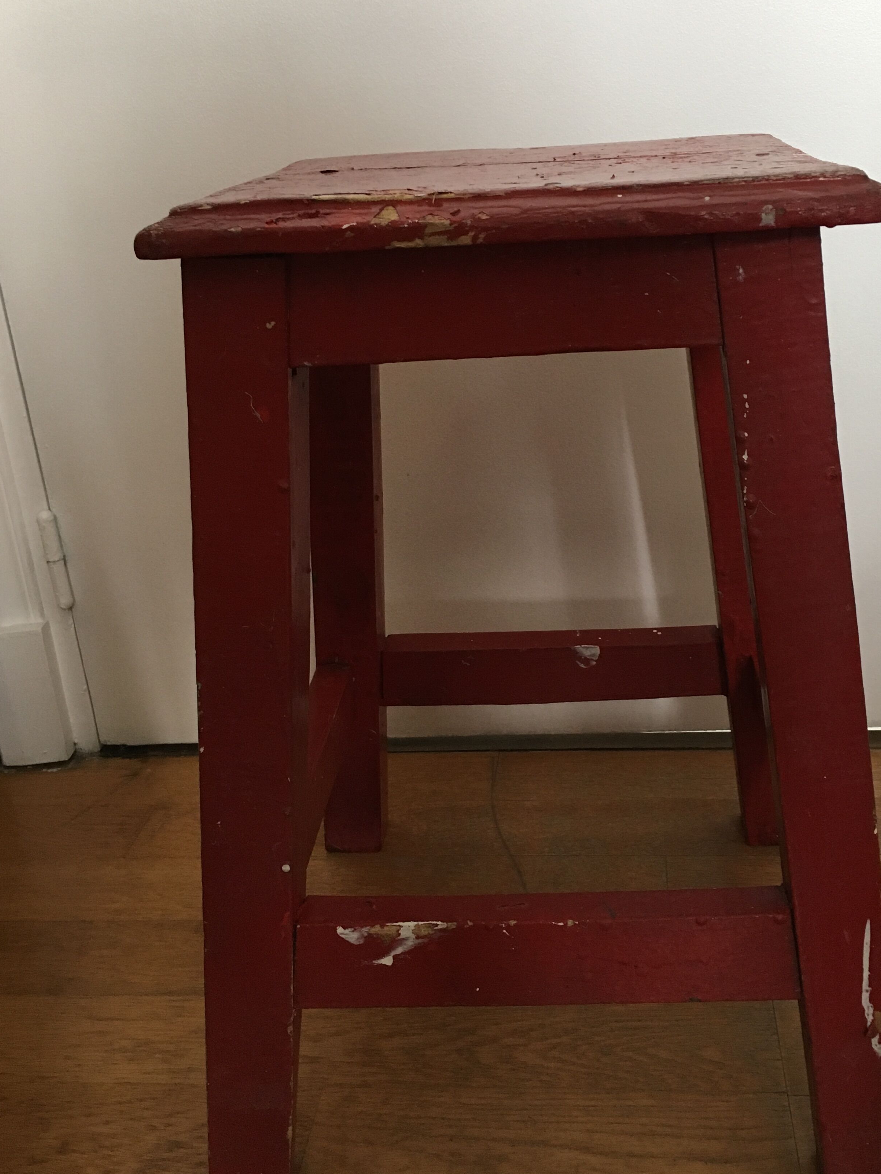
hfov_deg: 39.5
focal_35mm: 36
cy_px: 570
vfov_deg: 51.3
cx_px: 522
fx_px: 1222
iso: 160
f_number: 2.2
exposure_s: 1/33
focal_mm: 4.15
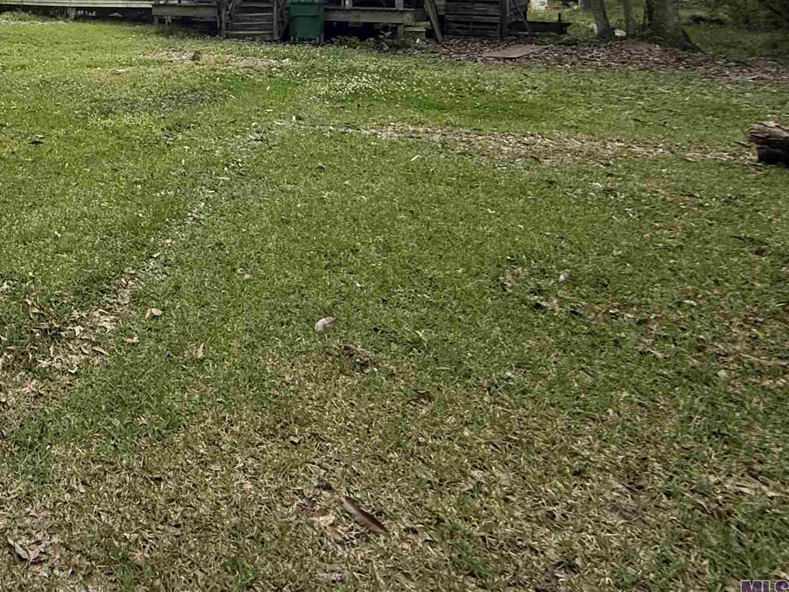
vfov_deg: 38.5
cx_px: -48
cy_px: -42
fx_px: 707
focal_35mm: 31
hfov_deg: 45.9
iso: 64
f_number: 2.2
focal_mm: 2.22
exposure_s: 1/1050
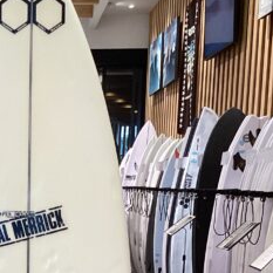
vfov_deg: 17.2
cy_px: 369
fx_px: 839
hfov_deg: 18.1
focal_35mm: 94
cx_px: 13
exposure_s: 1/60
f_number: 2.4
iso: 100
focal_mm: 3.3
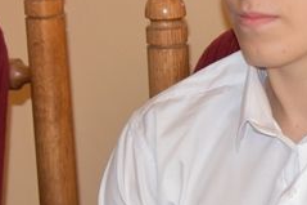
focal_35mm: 354
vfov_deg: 3.9
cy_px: 114
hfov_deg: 5.7
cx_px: 651
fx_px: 3018
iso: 1000
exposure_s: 1/60
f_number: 5.6
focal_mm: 55
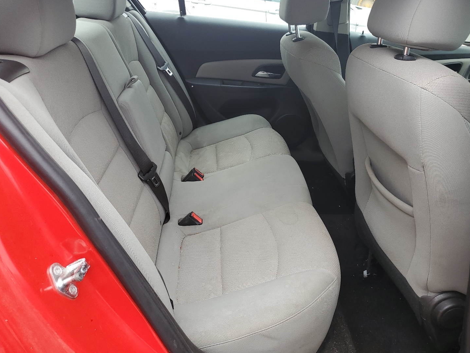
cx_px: 249
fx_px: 394
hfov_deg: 61.6
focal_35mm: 29
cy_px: 159
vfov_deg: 48.2
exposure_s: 1/179
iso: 50
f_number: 1.5
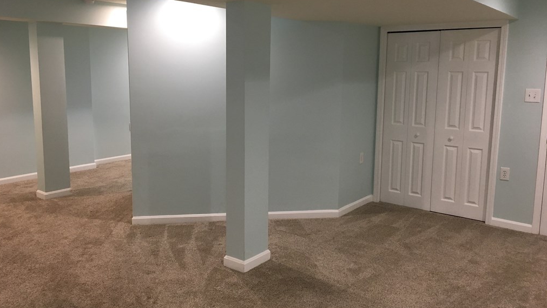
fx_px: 464
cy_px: 133
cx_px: 271
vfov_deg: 36.6
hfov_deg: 61.0
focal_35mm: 32
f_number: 2.2
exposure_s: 1/30
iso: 100
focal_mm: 4.15
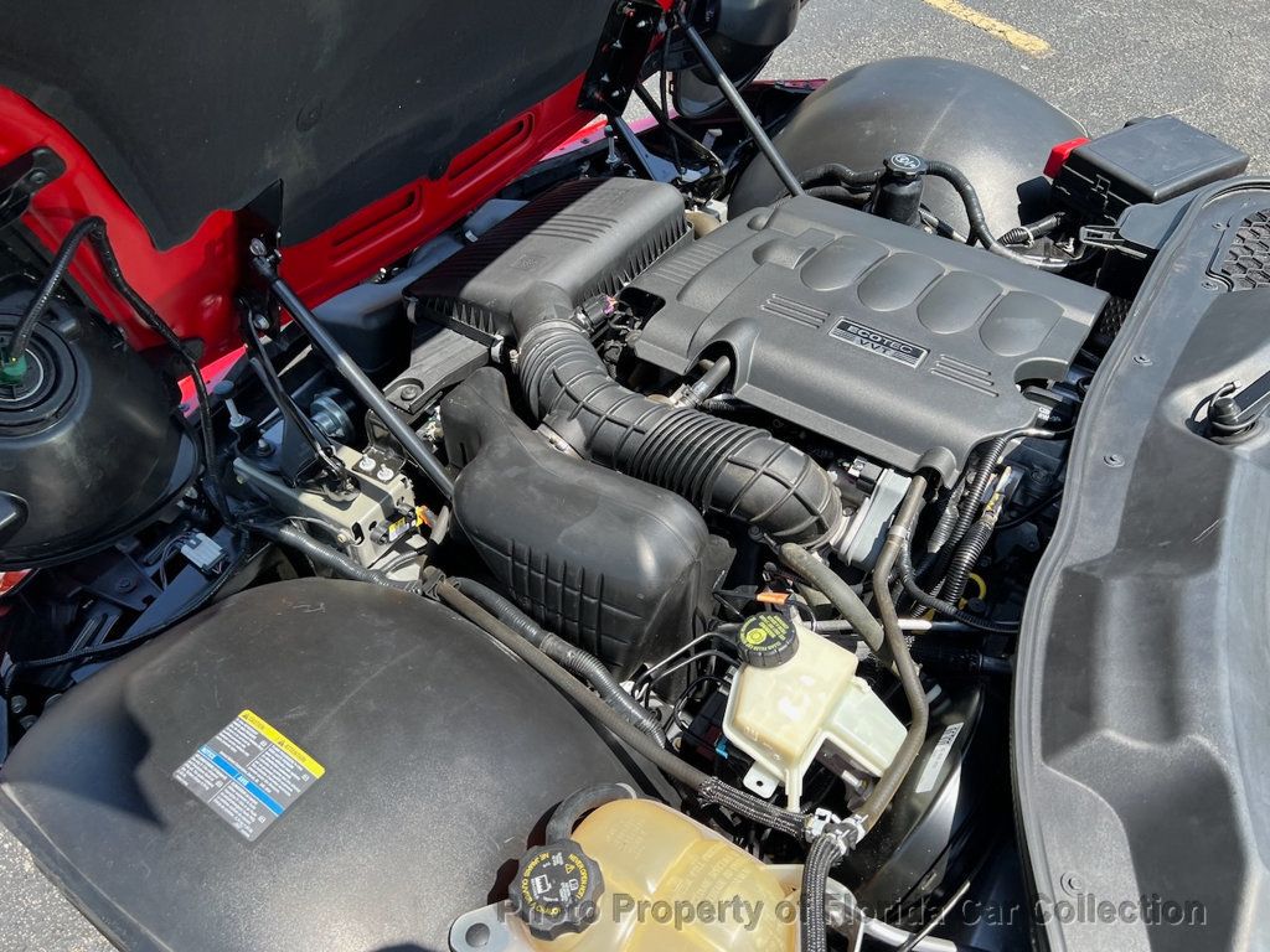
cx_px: 635
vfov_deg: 53.1
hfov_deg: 67.3
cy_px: 476
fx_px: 954
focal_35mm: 26
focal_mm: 5.7
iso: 50
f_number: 1.5
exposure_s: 1/924
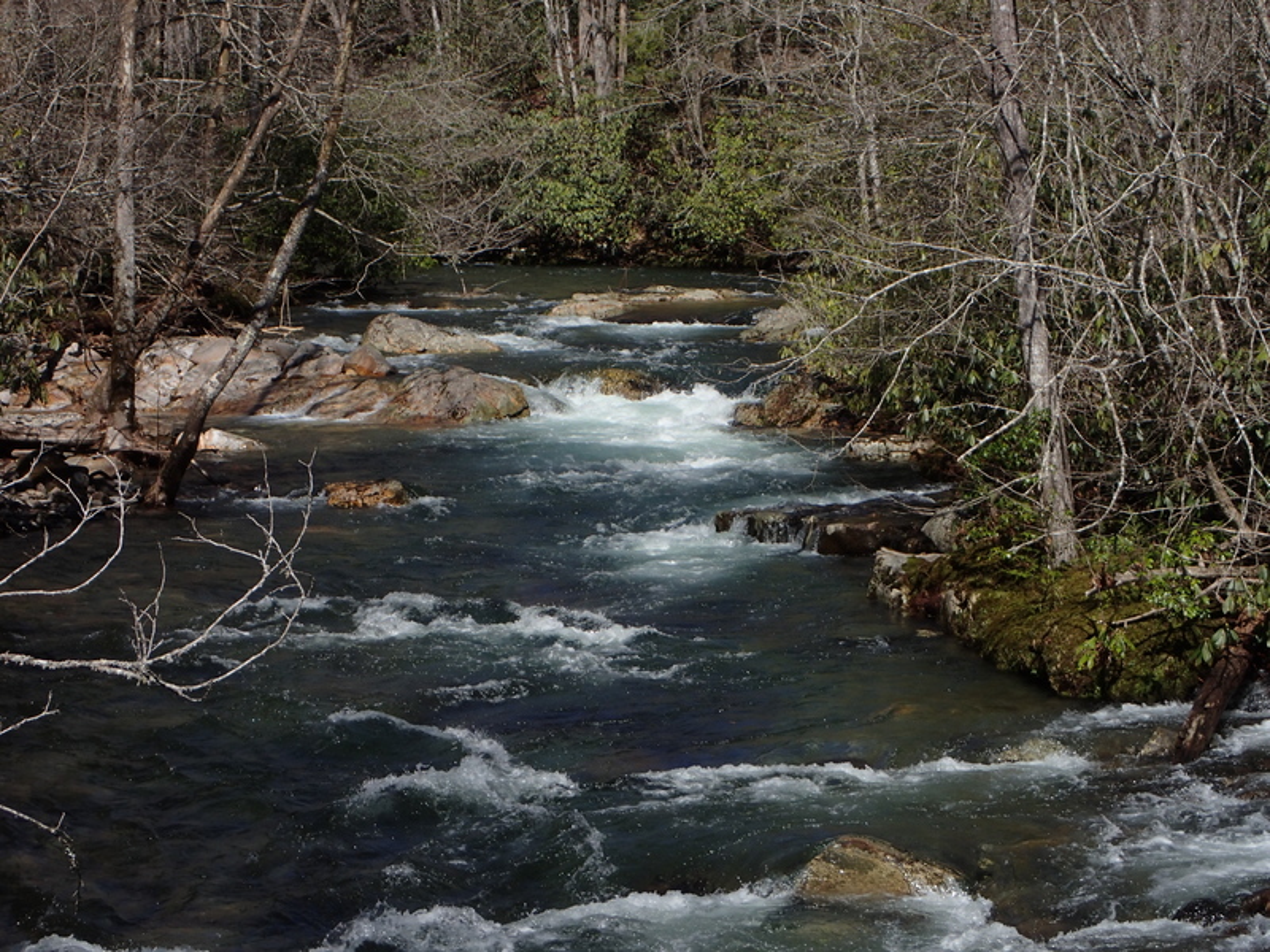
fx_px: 3669
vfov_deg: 14.8
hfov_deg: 19.6
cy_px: 476
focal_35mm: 100
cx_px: 635
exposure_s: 1/400
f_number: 6.3
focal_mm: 18
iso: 100
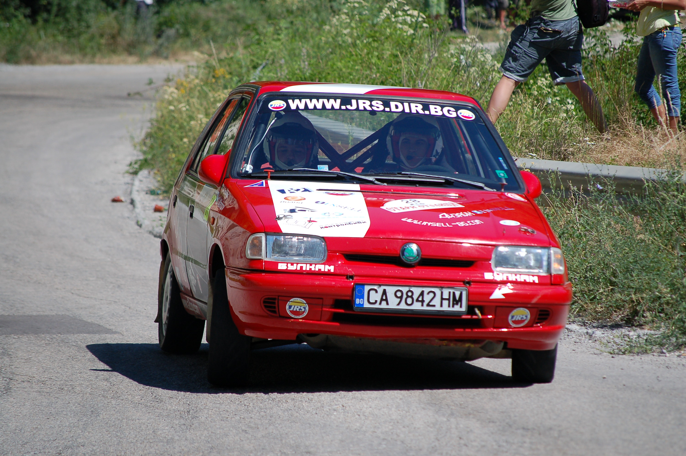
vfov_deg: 4.6
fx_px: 5712
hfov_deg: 6.9
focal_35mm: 300
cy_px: 228
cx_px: 343
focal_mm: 200
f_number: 5.6
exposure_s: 1/1000
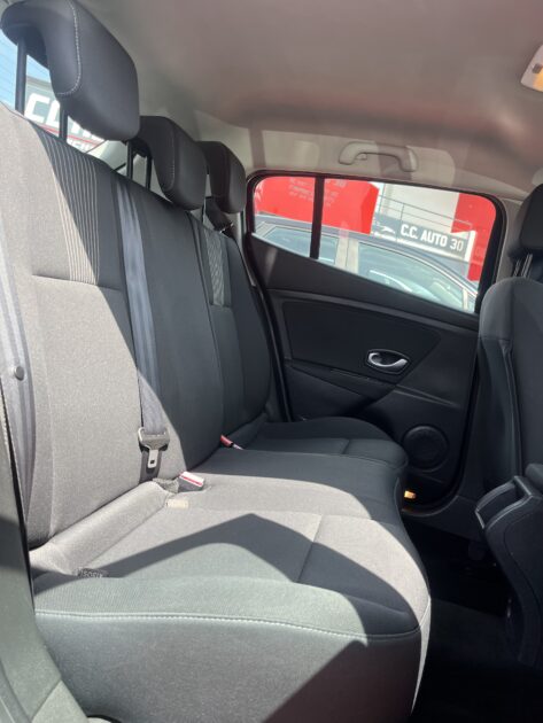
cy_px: 362
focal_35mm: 26
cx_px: 272
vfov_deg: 67.3
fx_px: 543
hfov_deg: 53.1
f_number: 1.6
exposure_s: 1/304
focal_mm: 5.1
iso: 50
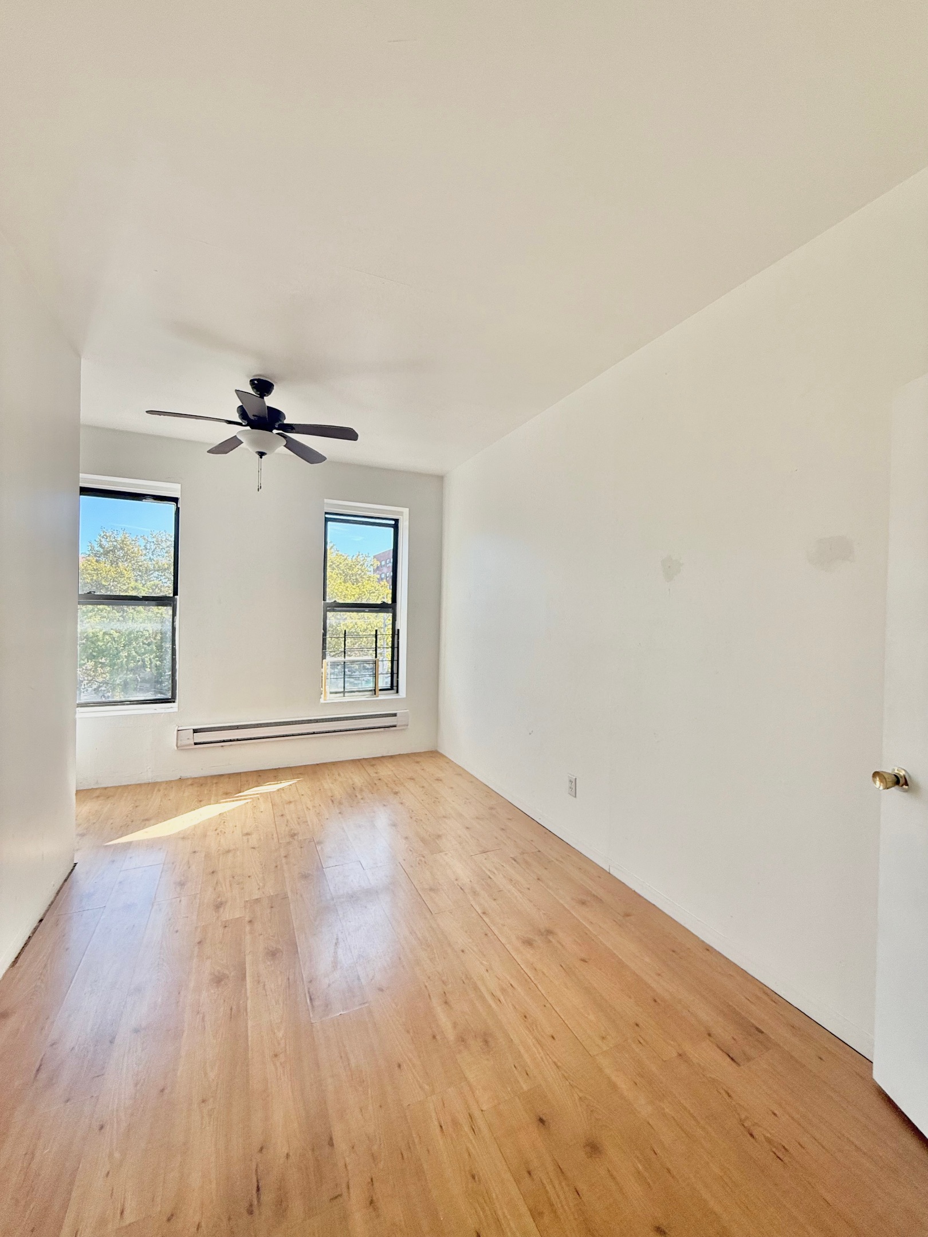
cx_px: 464
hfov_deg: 85.7
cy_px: 618
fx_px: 500
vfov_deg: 102.1
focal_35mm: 14
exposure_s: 1/351
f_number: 2.2
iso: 64
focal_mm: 2.22
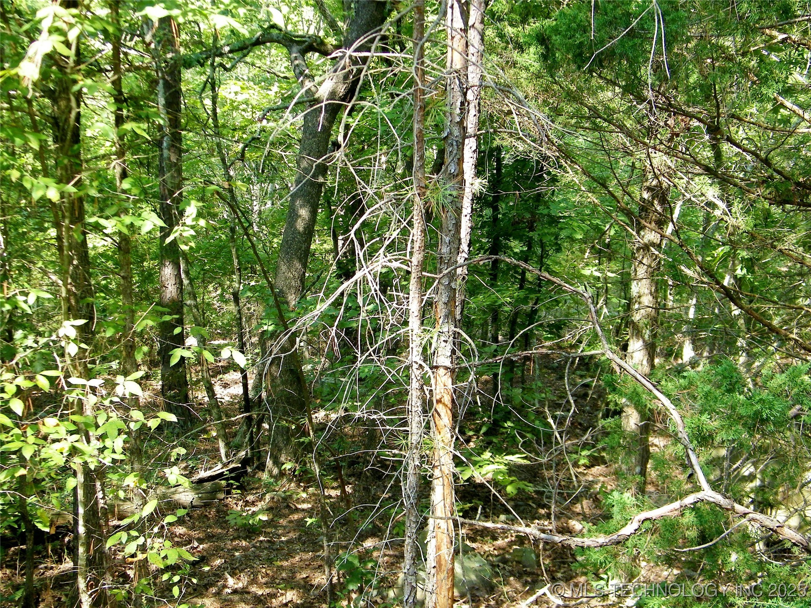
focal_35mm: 51
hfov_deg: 37.5
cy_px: 304
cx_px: 406
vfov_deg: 28.6
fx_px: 1195
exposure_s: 1/60
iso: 80
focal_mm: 9.1
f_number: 4
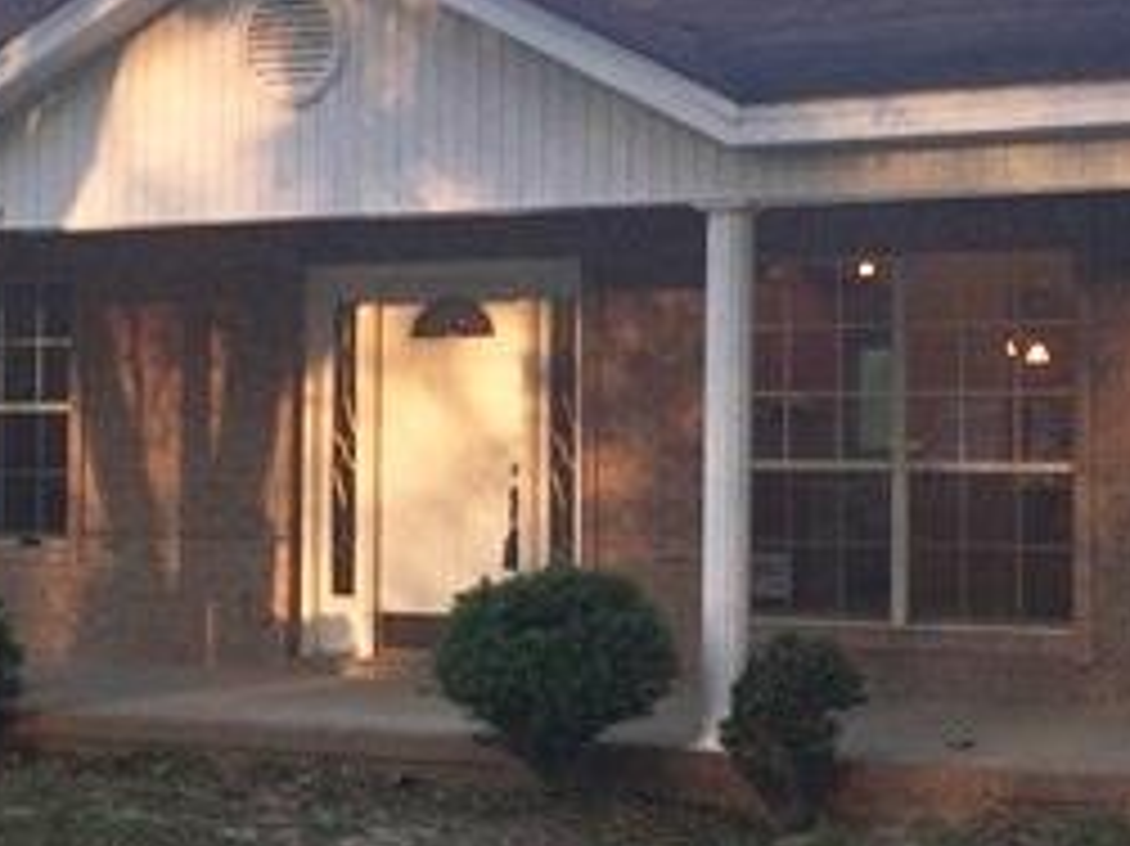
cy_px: 356
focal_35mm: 74
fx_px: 2414
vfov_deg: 19.9
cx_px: 653
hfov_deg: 26.3
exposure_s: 1/335
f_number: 2.2
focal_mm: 4.15
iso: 32
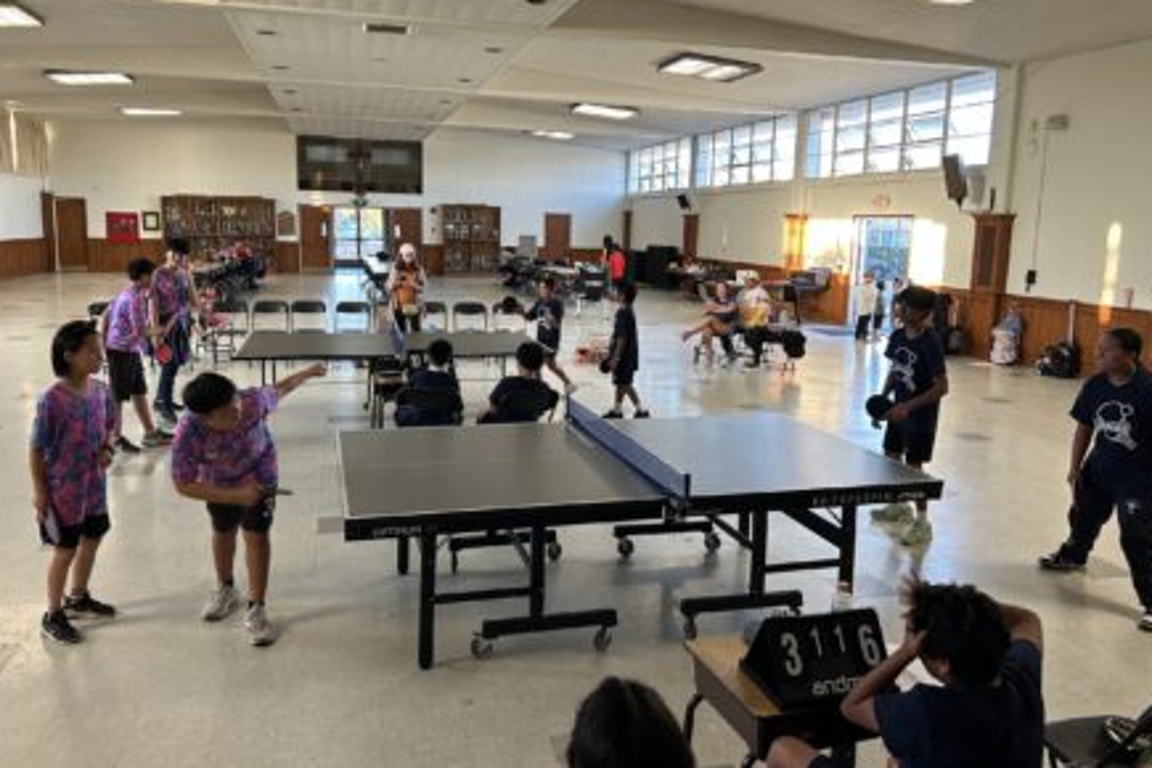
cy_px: 358
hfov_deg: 65.5
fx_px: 896
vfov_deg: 46.4
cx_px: 577
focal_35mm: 28
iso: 100
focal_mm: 5.7
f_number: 1.5
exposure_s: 1/64
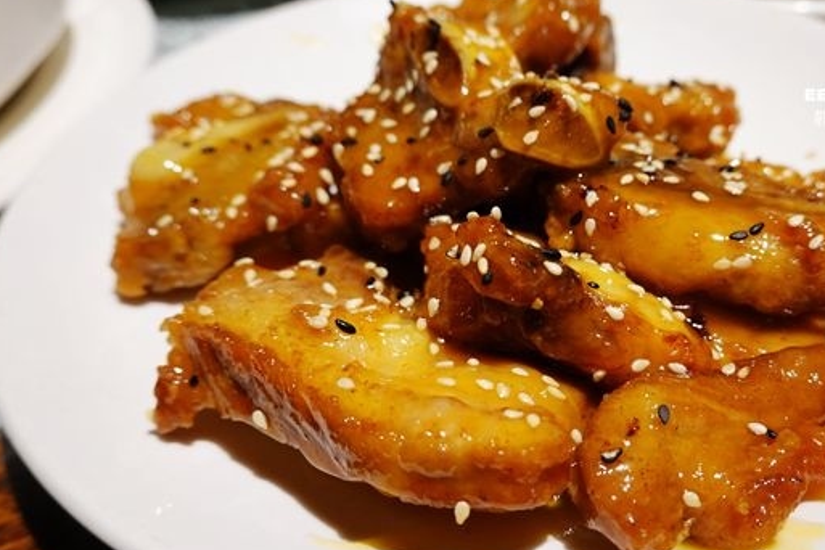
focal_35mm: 38
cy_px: 250
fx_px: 871
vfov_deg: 35.0
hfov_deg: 50.3
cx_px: 505
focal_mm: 11.29
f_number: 3.2
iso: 500
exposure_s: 1/30
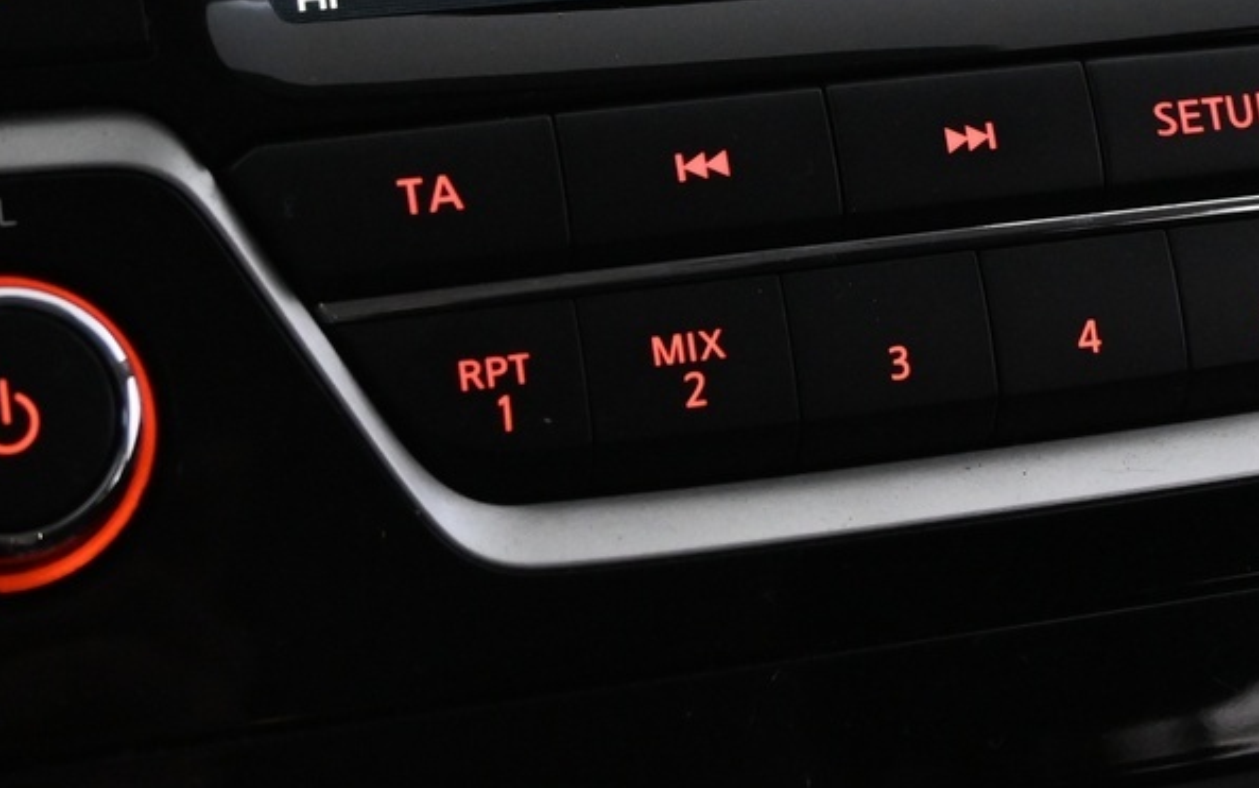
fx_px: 3583
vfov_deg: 12.3
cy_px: -66
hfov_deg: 19.8
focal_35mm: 104
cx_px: 885
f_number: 4.2
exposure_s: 1/40
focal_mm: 25
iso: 2200
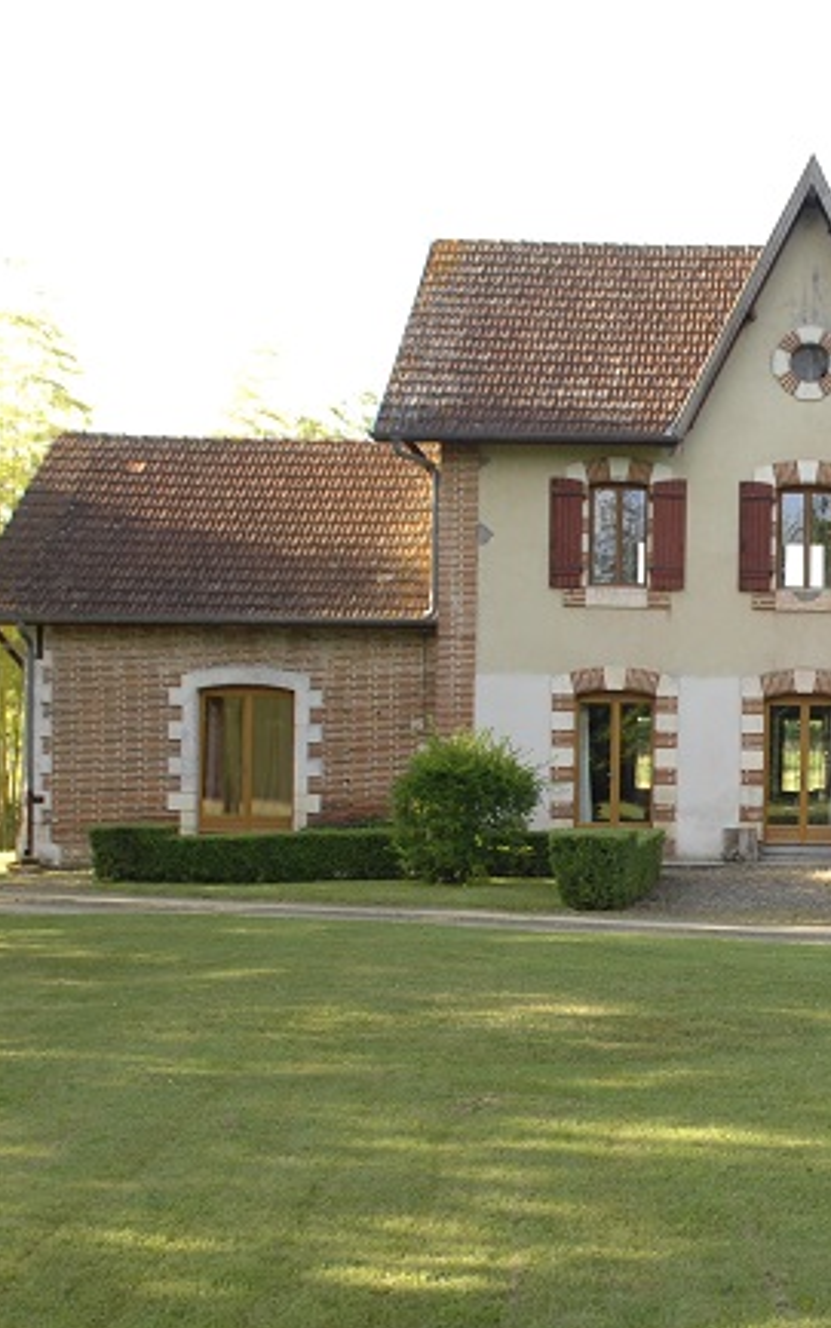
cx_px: 825
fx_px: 4851
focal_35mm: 134
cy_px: 785
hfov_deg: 9.7
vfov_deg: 15.6
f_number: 4.5
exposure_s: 1/125
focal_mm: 38
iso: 160
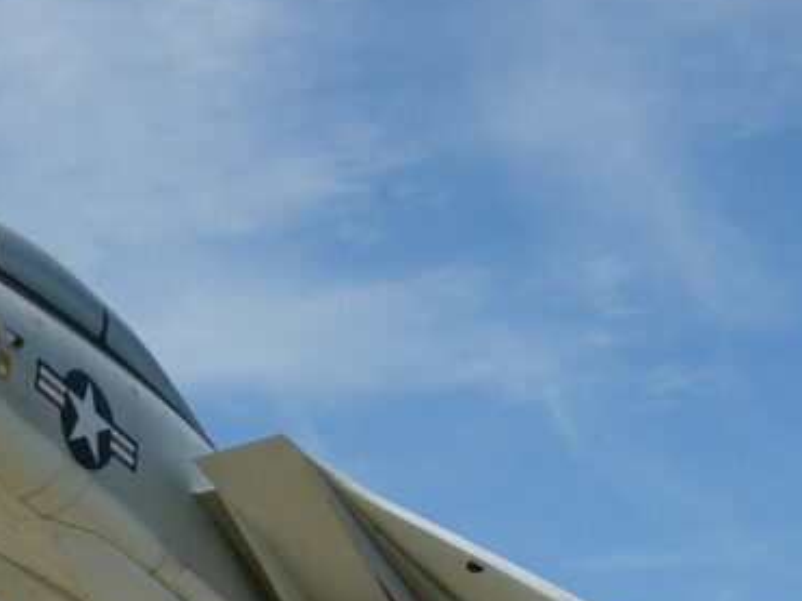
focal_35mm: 105
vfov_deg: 13.8
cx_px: 128
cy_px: 659
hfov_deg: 18.5
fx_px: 2432
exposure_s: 1/967
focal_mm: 7.8
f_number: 4.8
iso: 64
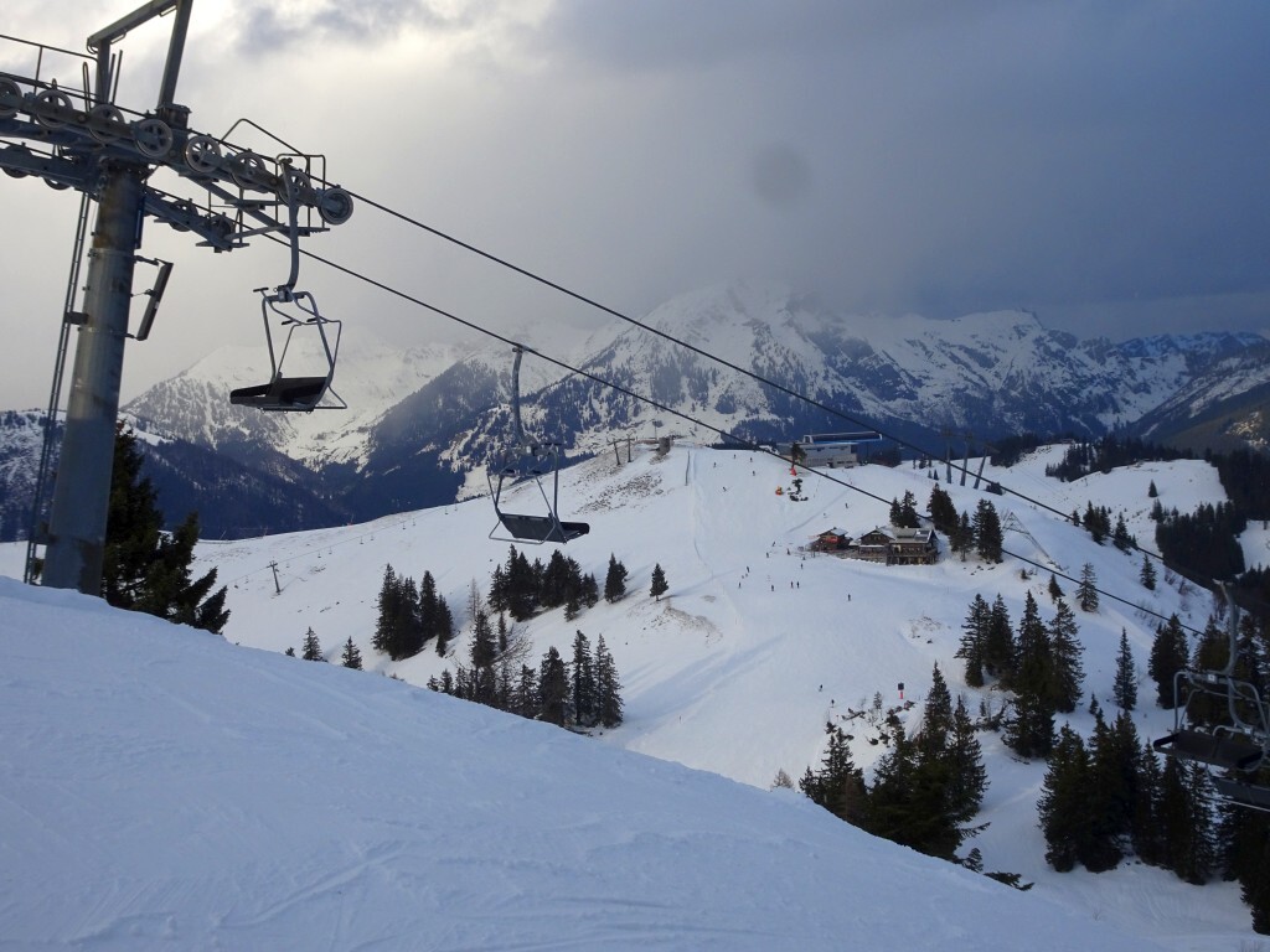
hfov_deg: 36.8
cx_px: 635
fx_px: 1908
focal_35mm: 52
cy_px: 476
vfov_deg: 28.0
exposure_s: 1/250
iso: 80
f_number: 4.5
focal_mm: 8.84
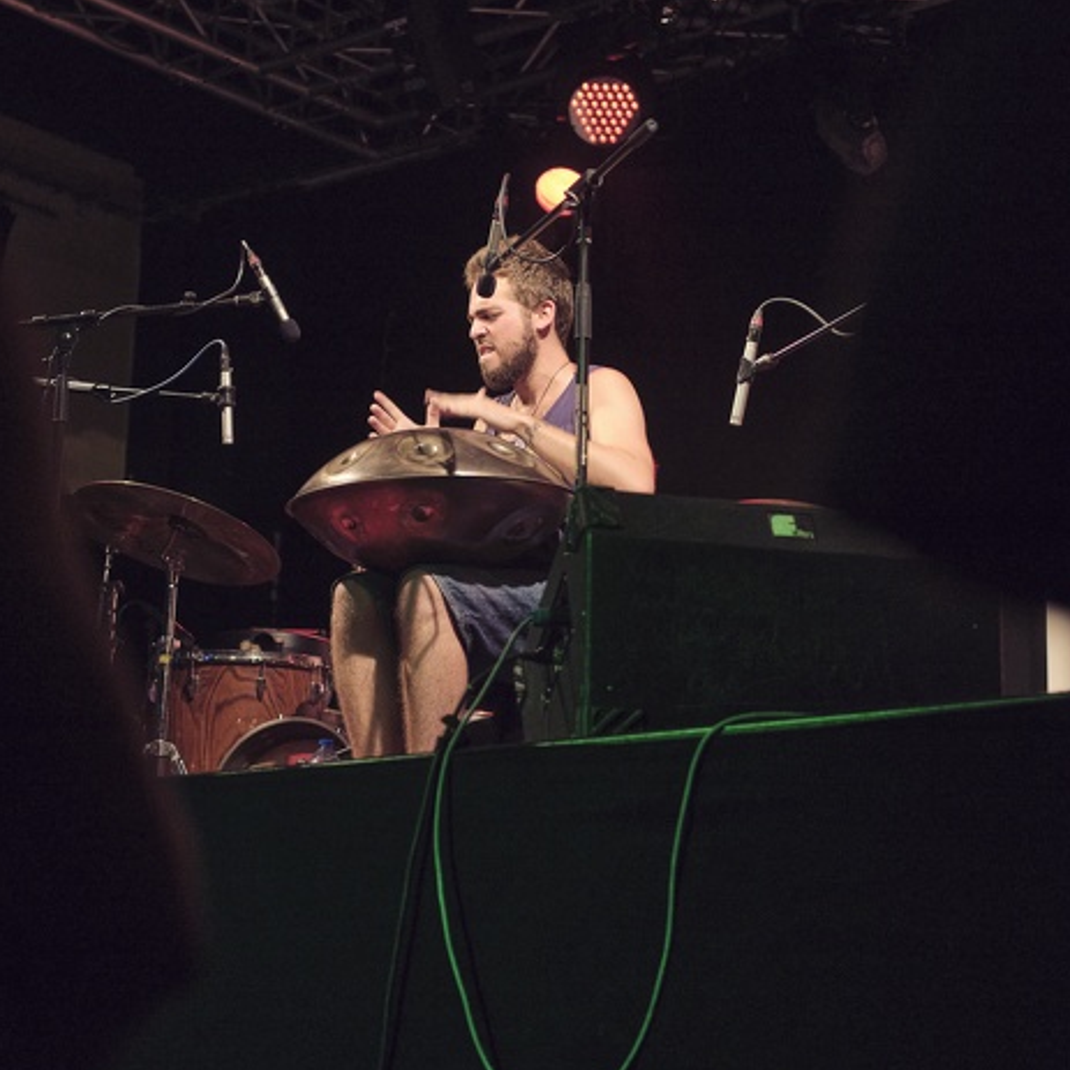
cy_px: 481
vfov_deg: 22.5
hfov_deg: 22.4
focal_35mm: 77
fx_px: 2693
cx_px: 434
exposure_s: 1/60
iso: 800
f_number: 2
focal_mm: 35
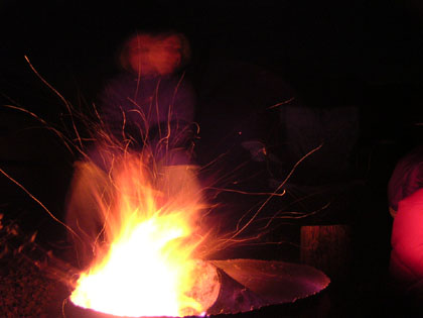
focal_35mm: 38
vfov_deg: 37.7
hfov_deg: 49.0
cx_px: 212
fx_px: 464
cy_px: 159
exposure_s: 2
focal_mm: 5.8
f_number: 2.8
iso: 400
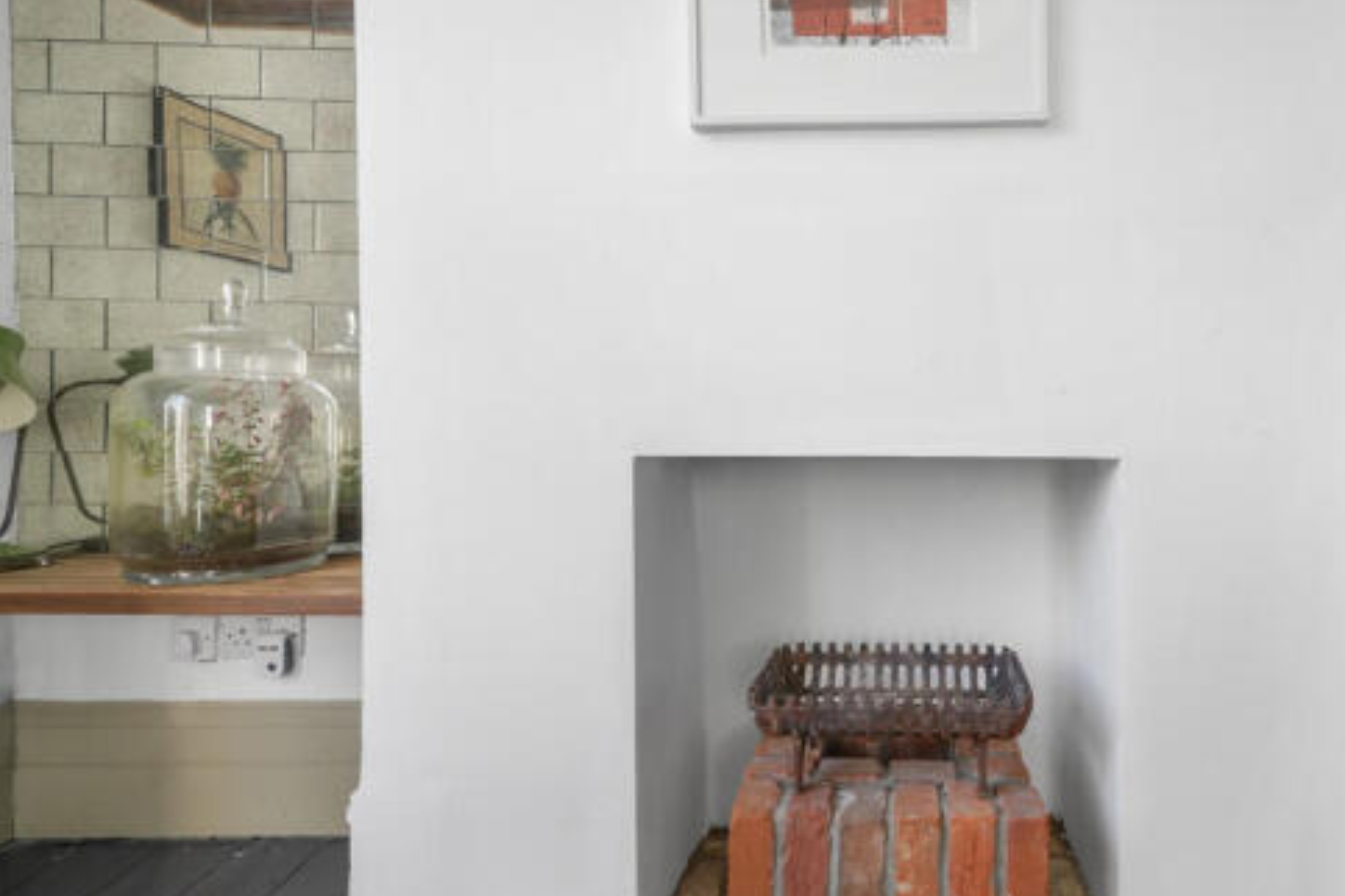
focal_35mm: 19
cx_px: 887
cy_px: 447
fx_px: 710
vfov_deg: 64.6
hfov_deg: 84.2
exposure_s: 1/40
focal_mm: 14
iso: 800
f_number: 8
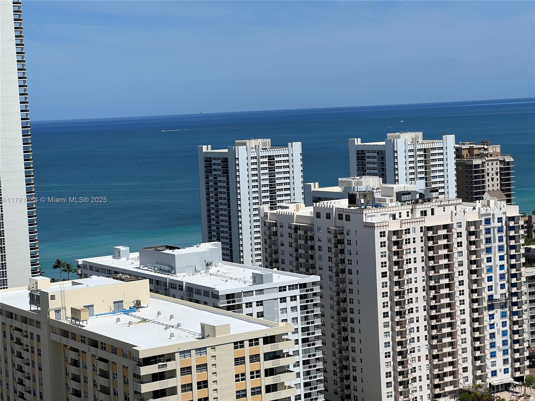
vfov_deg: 19.1
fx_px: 1190
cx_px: 268
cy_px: 200
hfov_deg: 25.3
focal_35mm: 77
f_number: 2.8
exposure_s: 1/1553
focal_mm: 9
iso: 32
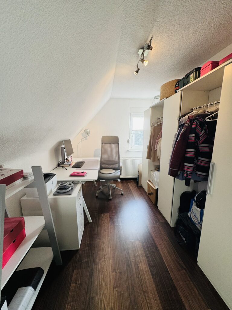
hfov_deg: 85.7
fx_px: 125
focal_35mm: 14
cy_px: 155
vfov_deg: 102.1
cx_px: 116
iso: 80
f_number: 2.2
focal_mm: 2.22
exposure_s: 1/100
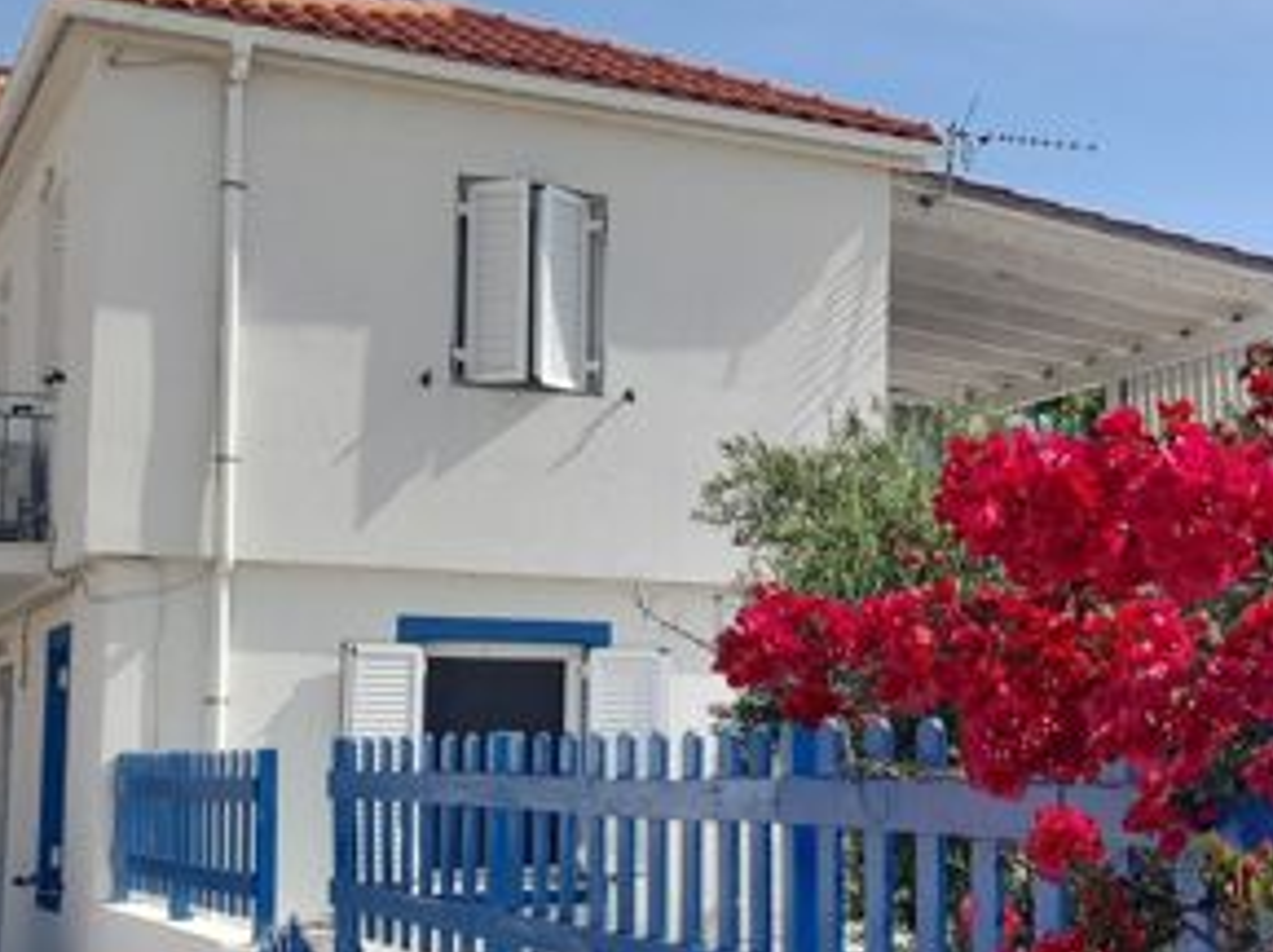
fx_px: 2240
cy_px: 573
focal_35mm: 61
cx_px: 1500
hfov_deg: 28.0
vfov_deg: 23.9
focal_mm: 4.6
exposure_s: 1/723
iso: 20
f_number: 2
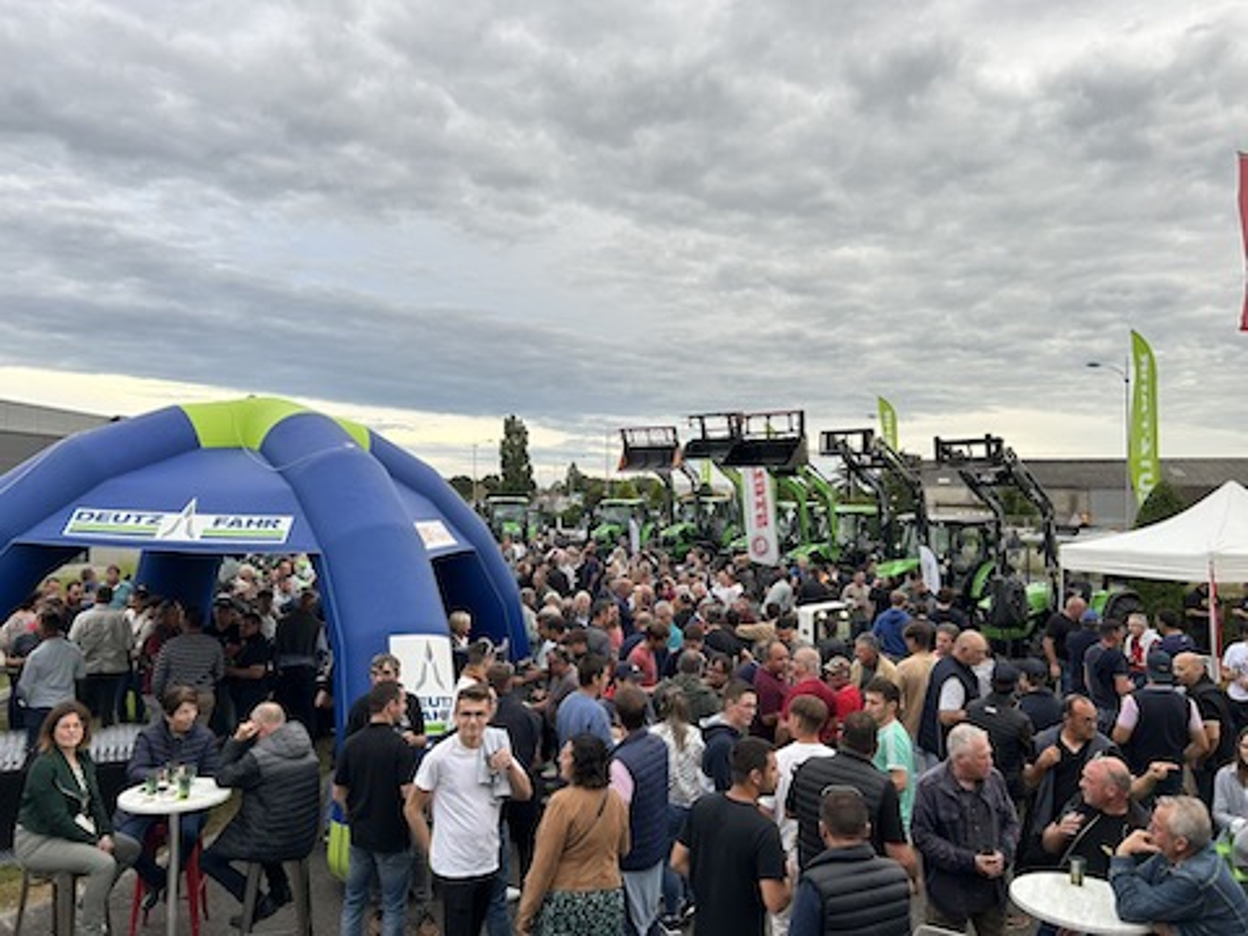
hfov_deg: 67.3
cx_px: 624
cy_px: 468
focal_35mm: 26
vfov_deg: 53.1
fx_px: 937
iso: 50
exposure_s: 1/407
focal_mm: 5.7
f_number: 1.5
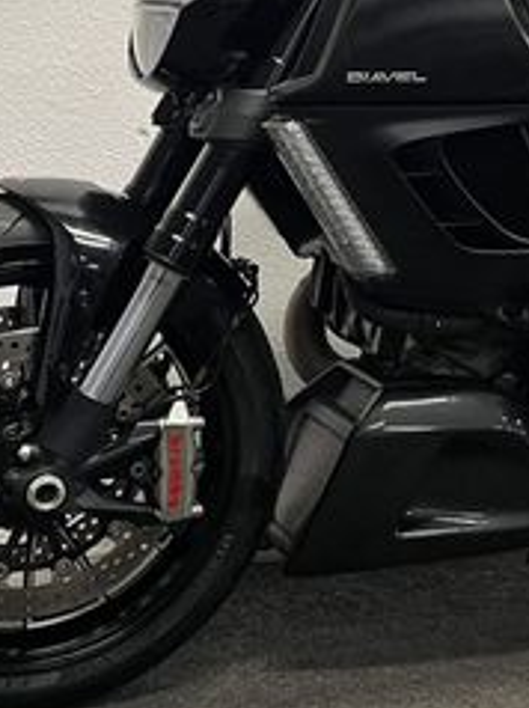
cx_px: 455
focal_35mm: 70
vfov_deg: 27.6
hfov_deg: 20.6
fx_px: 1429
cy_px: 211
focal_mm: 5.1
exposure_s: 1/50
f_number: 1.6
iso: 100
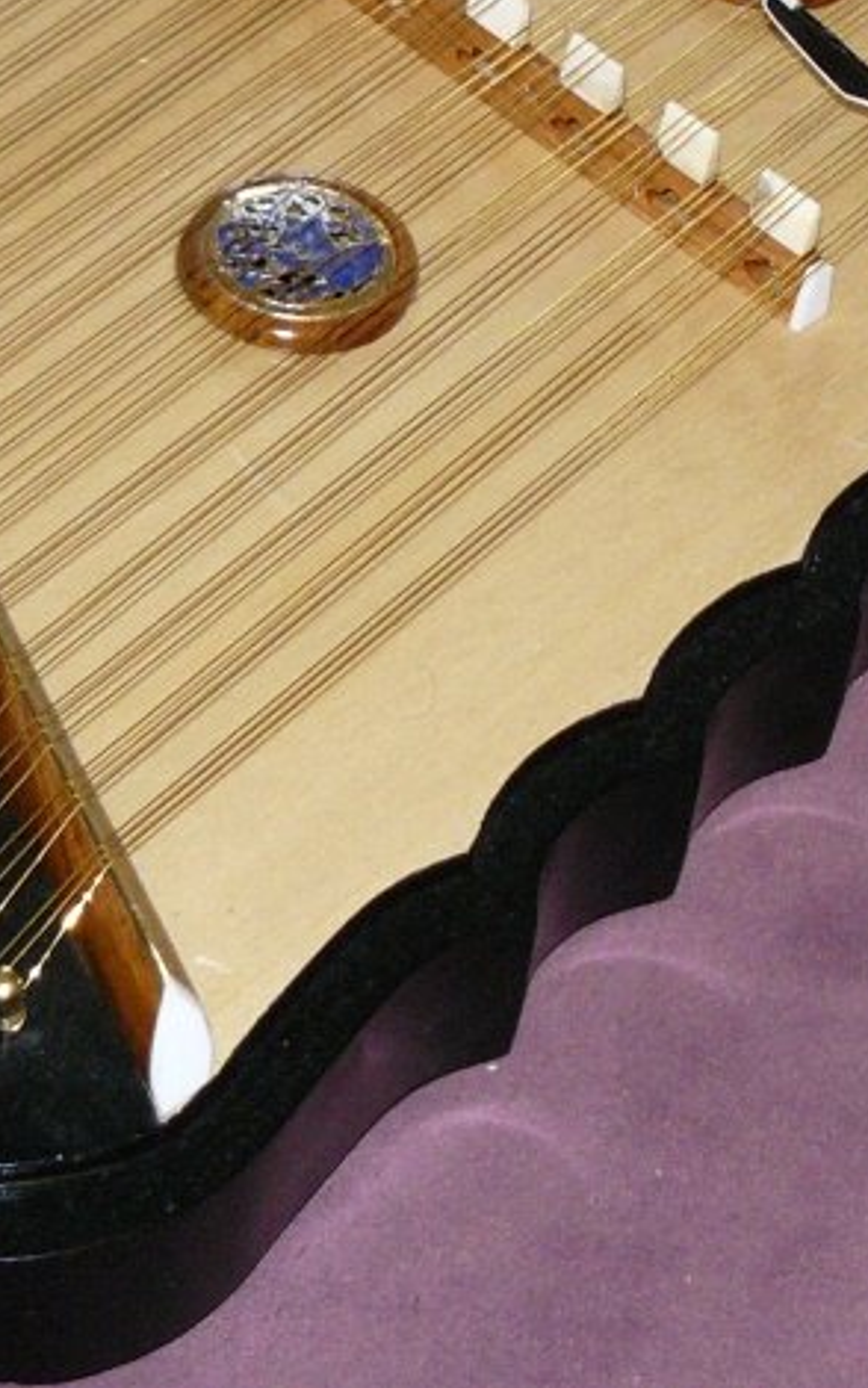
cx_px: 685
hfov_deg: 17.7
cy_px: 397
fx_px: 2761
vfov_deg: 27.9
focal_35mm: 73
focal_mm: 6
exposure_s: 1/40
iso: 200
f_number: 2.8
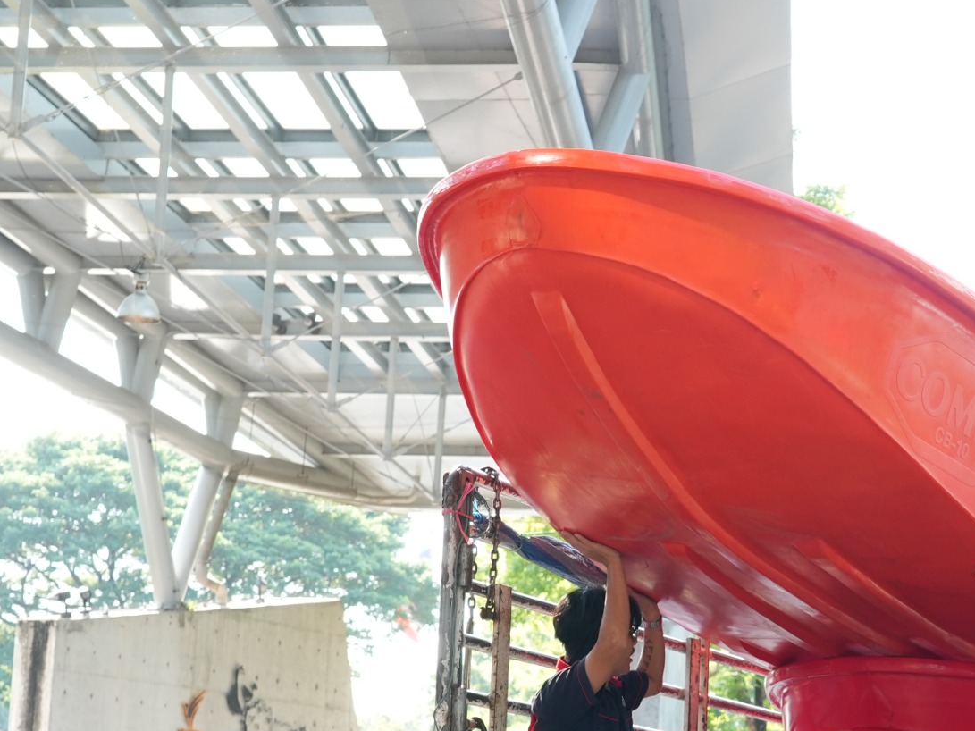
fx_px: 2338
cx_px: 786
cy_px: 568
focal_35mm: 83
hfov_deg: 23.2
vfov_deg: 17.6
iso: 640
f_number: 5.6
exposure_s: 1/200
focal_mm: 49
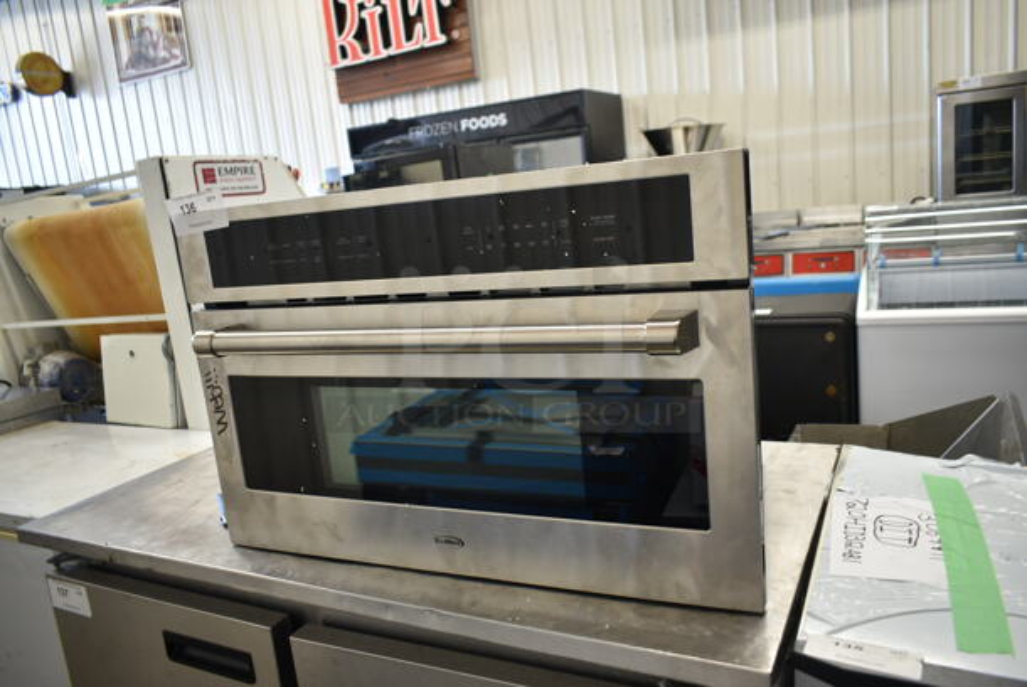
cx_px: 514
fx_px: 771
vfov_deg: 48.0
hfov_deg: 67.3
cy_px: 344
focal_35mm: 27
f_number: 3.5
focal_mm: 18
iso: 320
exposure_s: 1/30
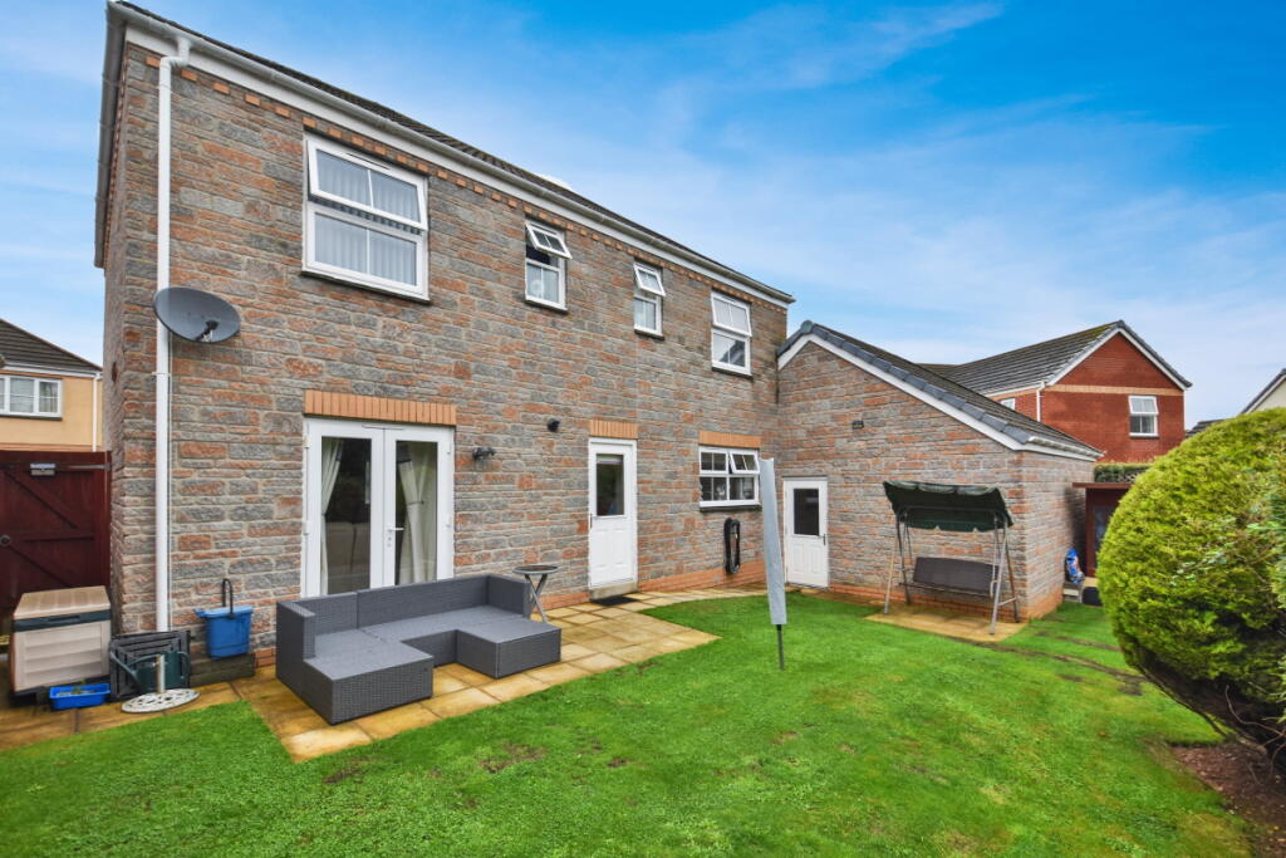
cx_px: 643
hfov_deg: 100.4
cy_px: 429
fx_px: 536
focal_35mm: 15
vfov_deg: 77.3
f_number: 5
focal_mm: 10
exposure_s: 1/200
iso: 160
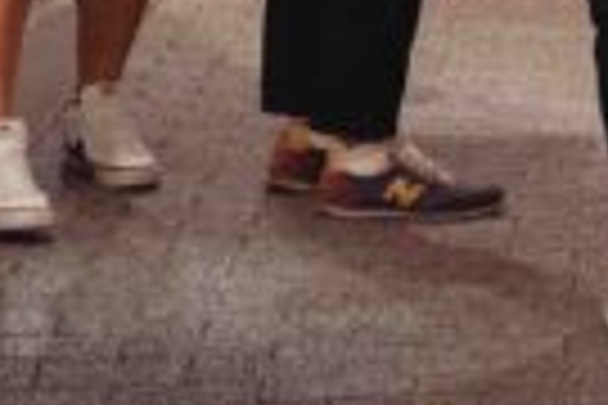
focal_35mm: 288
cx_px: 1031
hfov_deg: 7.0
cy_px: -511
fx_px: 4864
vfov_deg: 4.7
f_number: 4
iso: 4000
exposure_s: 1/125
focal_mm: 38
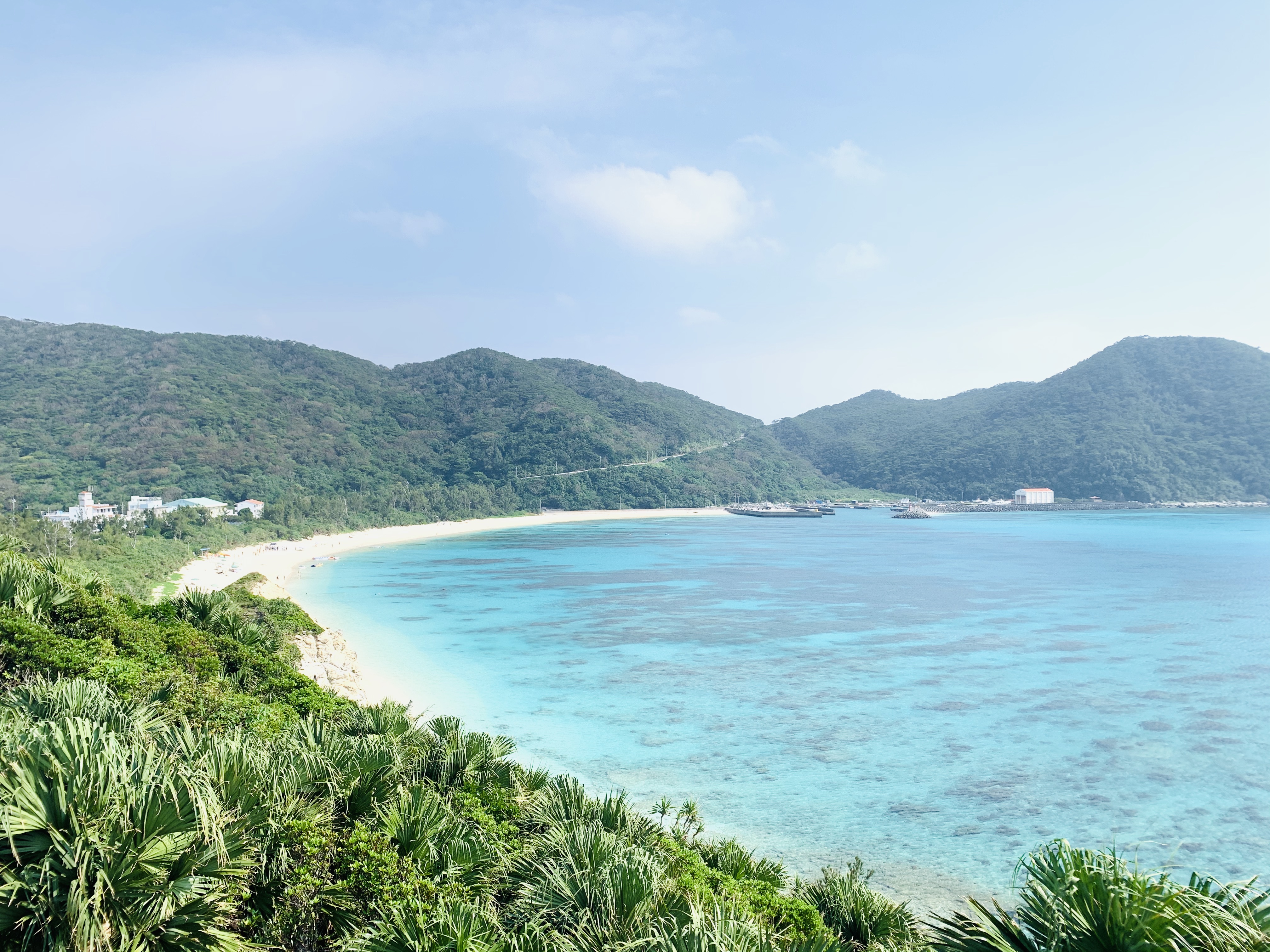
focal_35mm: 26
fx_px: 954
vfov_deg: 53.1
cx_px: 635
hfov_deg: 67.3
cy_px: 476
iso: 25
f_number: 1.8
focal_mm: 4.25
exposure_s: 1/2160
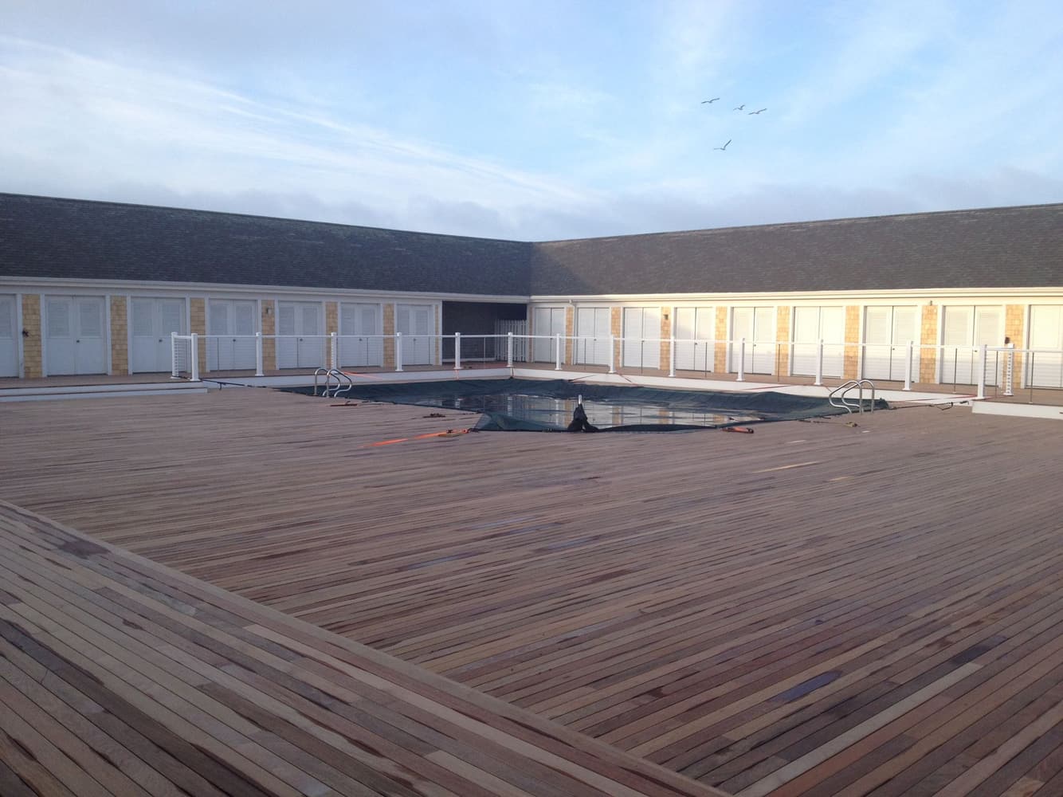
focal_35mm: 35
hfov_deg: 52.6
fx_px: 1075
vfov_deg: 40.7
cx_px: 532
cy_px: 398
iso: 64
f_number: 2.4
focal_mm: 4.28
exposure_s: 1/345
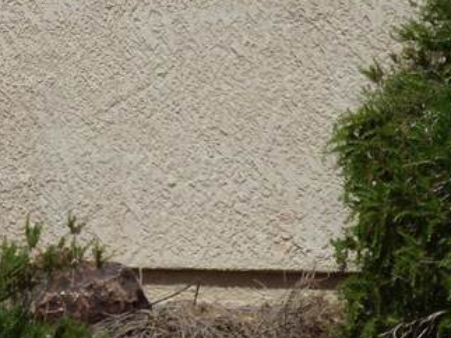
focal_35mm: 111
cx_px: 59
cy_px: -78
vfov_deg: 13.0
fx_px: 1446
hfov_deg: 17.5
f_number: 4
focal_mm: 4.83
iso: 100
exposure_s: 1/1600
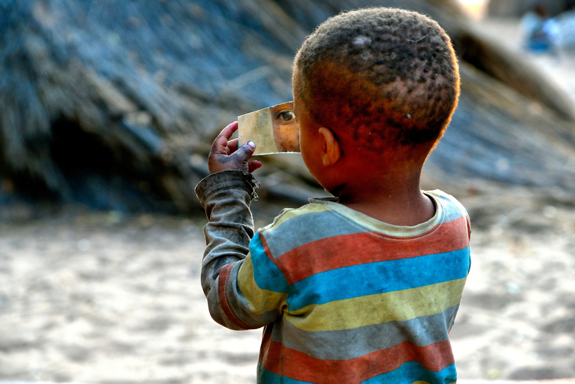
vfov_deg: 13.1
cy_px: 192
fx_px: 1678
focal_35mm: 105
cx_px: 288
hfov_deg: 19.4
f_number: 5.6
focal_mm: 105
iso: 800
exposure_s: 1/200
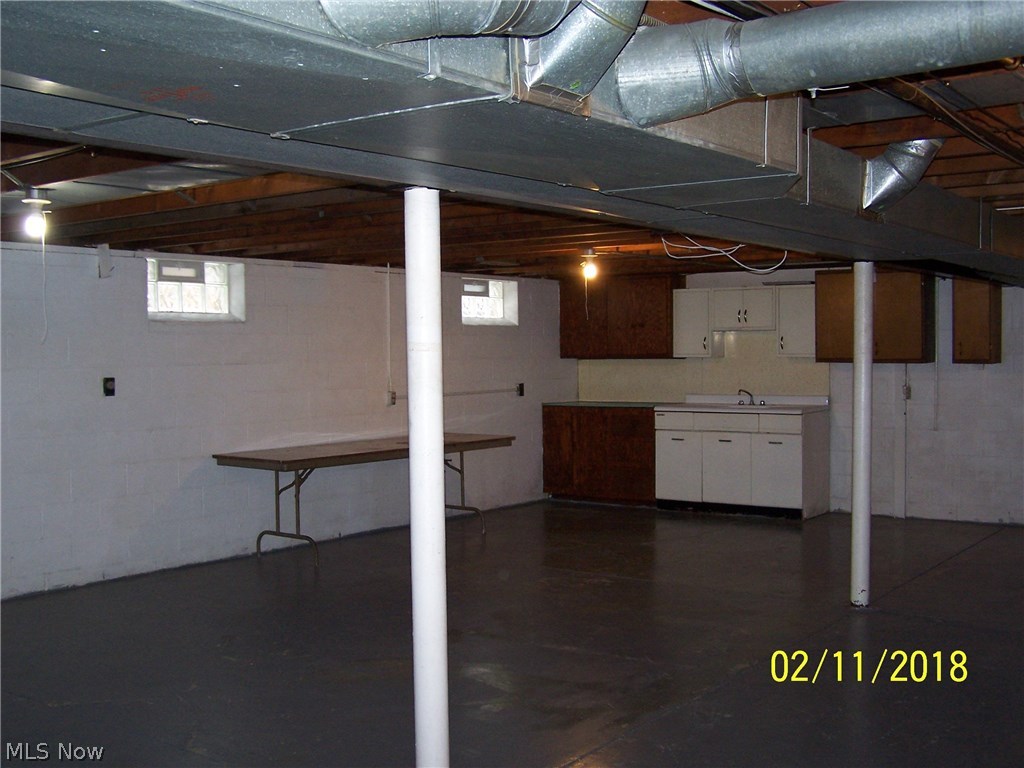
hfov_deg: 49.0
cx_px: 512
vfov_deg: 37.7
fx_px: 1124
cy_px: 384
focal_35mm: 38
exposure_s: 1/60
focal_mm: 6.3
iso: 140
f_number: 2.8
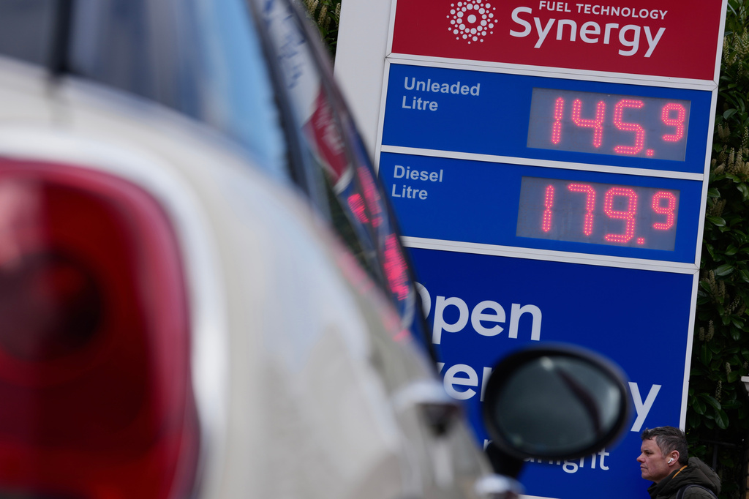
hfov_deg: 19.5
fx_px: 2184
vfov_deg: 13.0
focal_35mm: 105
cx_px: 374
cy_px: 250
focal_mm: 105
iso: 100
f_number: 5
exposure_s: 1/400
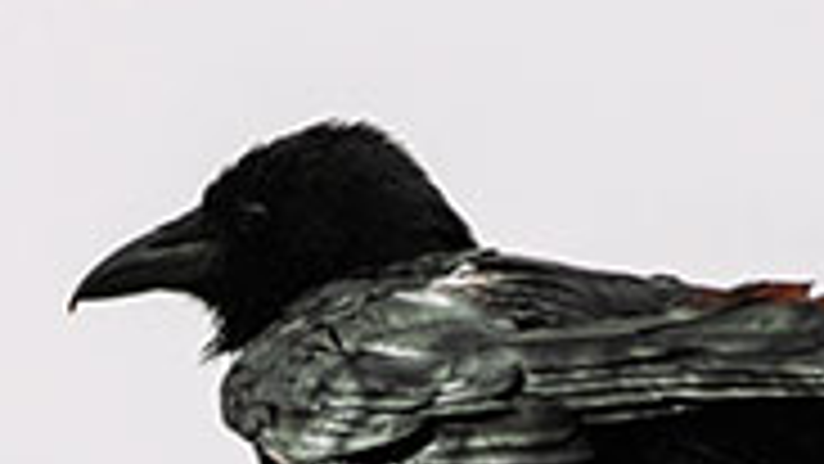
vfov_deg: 0.5
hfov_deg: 0.9
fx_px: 53232
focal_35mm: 2436
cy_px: 615
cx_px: 423
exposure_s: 1/2000
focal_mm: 850
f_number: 12
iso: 1400
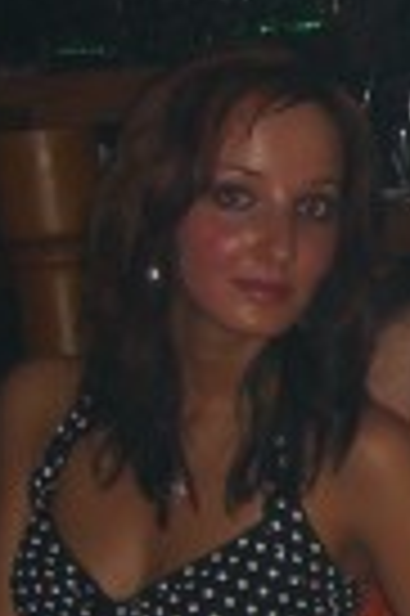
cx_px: 1072
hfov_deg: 7.3
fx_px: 2963
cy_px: 616
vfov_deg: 11.8
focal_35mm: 173
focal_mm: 7.9
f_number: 2.8
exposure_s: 1/60
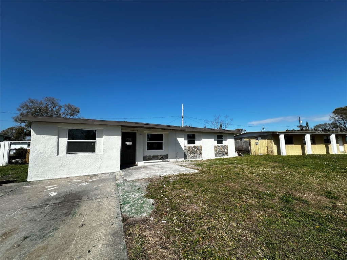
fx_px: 140
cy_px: 130
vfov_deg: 85.7
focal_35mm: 14
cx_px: 174
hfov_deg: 102.1
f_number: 2.2
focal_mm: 2.22
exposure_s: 1/2959
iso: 50
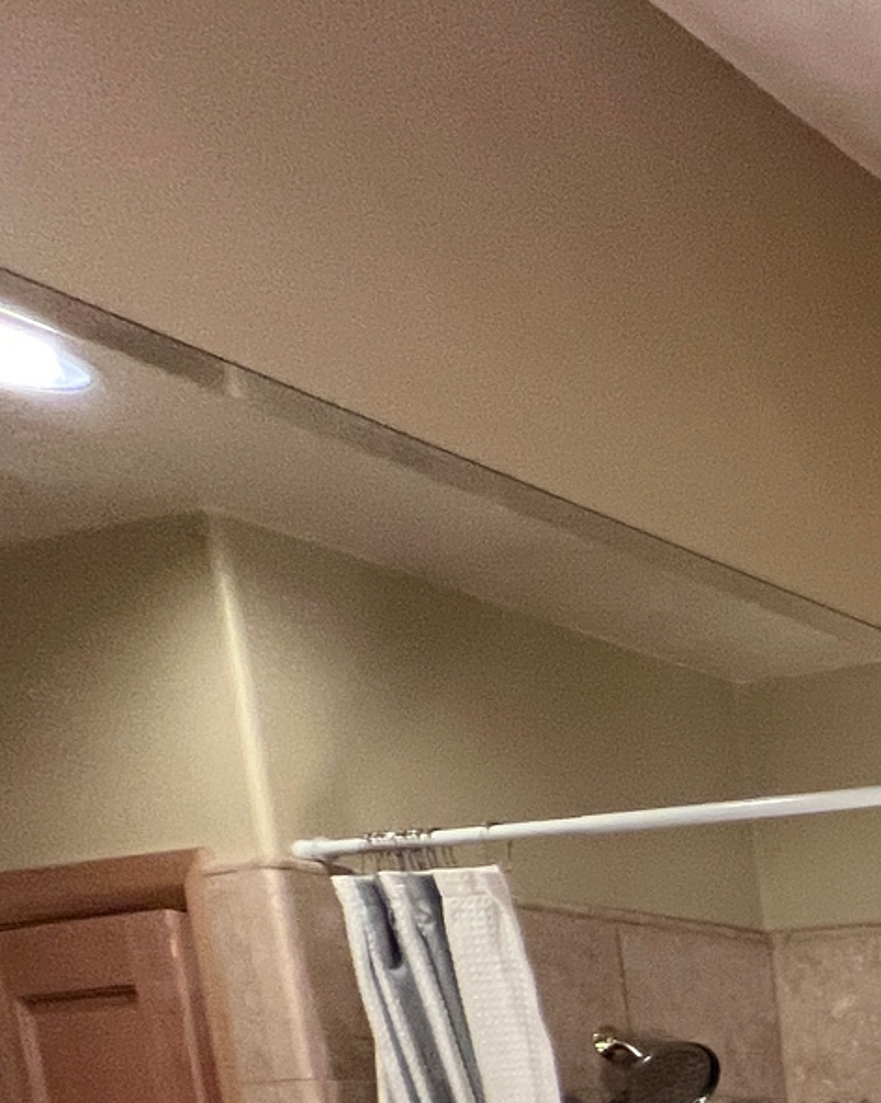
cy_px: 1359
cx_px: 1842
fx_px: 1436
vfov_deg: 33.3
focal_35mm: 44
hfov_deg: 18.3
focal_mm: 1.57
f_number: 1.8
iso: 160
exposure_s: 1/60
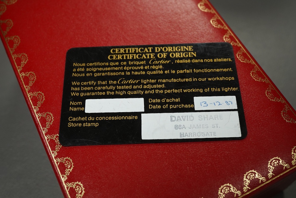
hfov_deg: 43.6
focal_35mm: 45
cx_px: 148
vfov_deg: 29.9
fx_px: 370
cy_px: 99
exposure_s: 1/125
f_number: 10
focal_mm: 30
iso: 1250
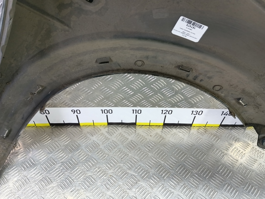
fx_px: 176
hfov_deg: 73.9
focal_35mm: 23
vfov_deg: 58.9
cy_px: 100
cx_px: 132
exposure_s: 1/50
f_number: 1.6
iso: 228
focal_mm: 4.11
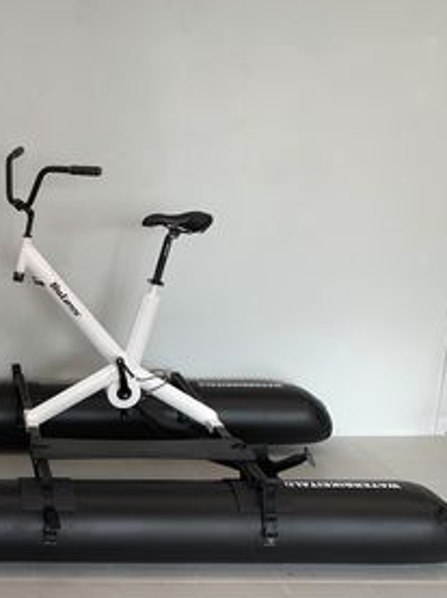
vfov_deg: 40.1
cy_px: 381
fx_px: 811
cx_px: -78
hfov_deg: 27.4
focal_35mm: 47
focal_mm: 4.25
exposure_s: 1/100
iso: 32
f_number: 1.8
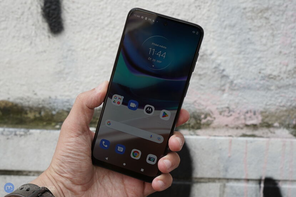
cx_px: 148
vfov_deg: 30.5
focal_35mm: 44
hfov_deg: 44.5
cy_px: 98
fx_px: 362
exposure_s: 1/125
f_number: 8
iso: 320
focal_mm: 44
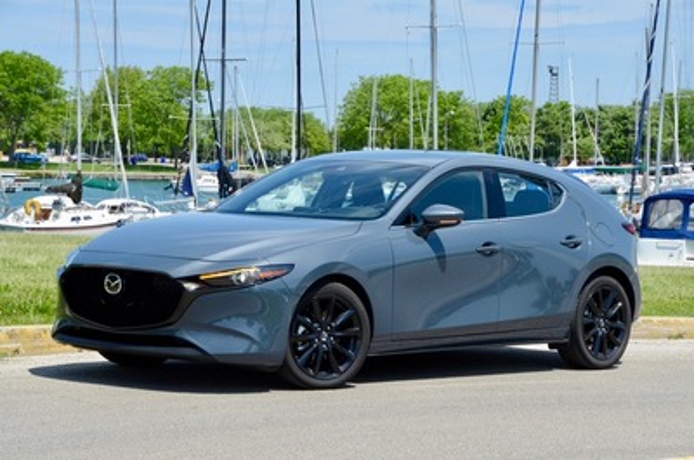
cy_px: 230
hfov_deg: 19.5
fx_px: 2020
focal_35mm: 105
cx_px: 347
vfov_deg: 13.0
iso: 800
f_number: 9
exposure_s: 1/1250
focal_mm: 70
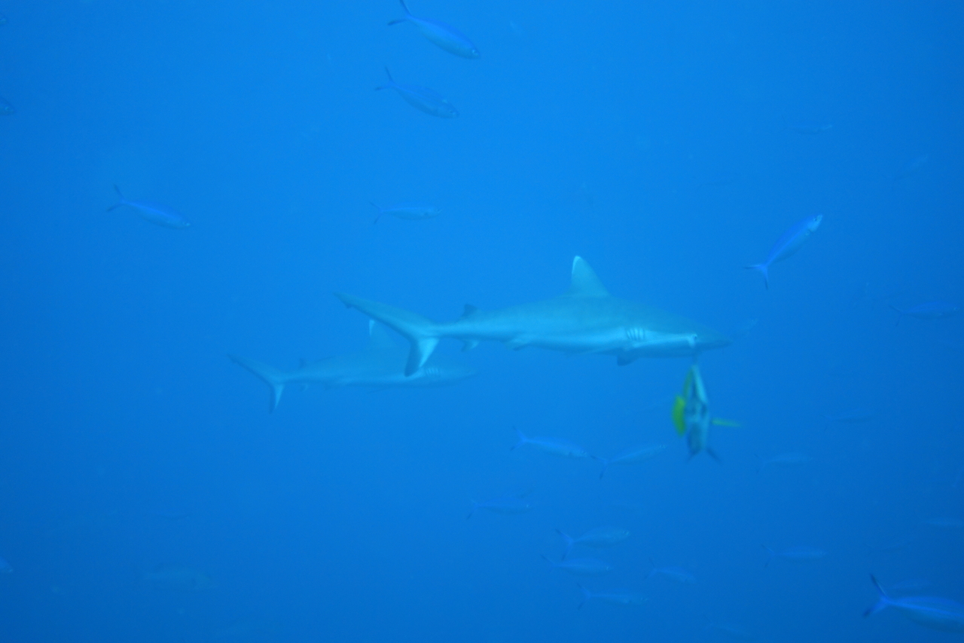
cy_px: 322
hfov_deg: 28.8
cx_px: 482
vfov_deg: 19.5
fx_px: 1874
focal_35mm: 70
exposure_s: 1/80
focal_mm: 25.7
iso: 125
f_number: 2.8
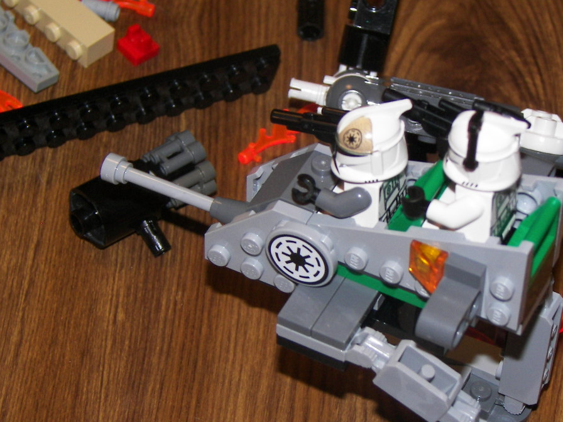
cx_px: 368
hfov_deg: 14.1
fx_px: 2277
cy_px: 269
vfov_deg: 10.6
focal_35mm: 140
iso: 100
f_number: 3.2
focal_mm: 16.3
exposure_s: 1/40
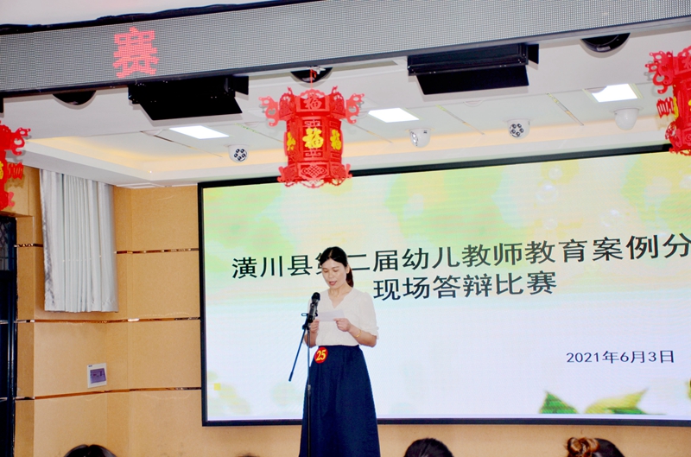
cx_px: 346
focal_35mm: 68
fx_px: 1292
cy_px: 228
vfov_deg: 20.1
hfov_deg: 29.9
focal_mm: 45
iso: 200
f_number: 4.5
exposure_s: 1/160
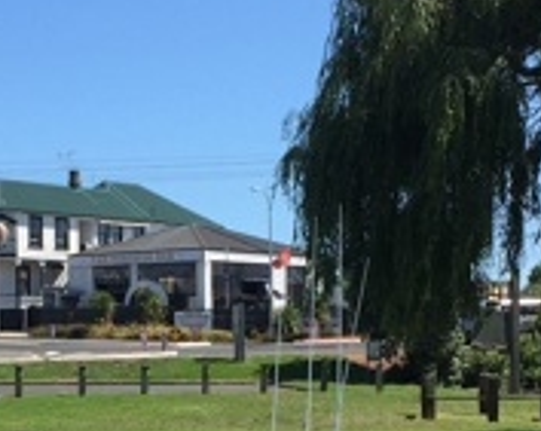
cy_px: 455
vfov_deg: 13.8
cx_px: 186
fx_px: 1742
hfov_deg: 17.6
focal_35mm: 109
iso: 32
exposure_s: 1/1799
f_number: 2.2
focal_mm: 4.15
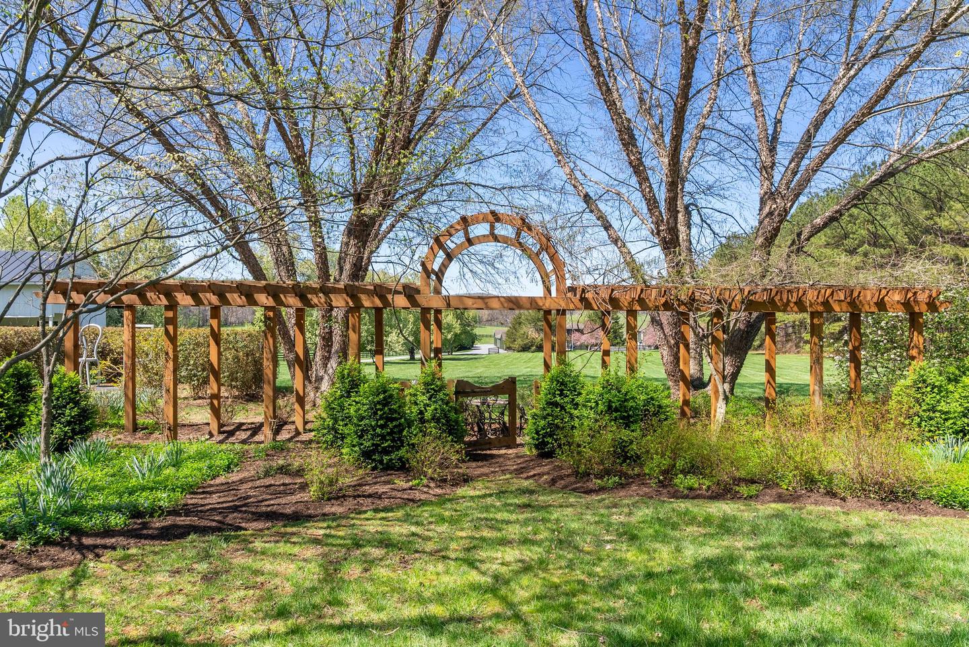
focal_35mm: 24
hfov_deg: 73.7
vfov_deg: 53.2
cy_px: 324
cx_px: 484
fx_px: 646
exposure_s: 1/400
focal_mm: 24
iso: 640
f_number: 10
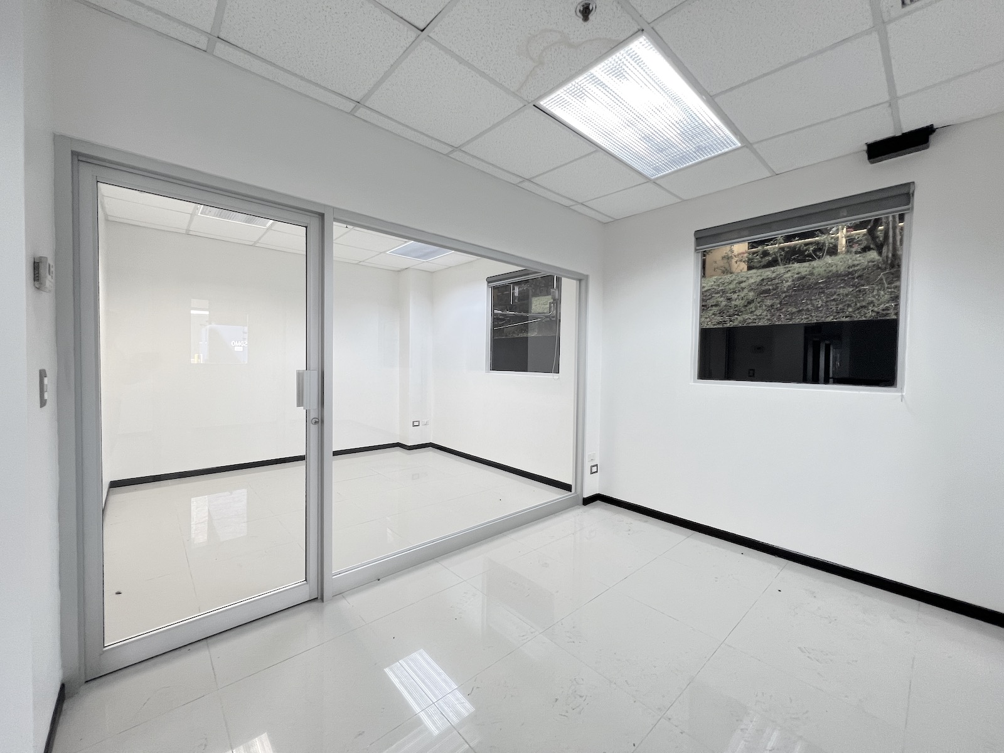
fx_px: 377
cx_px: 502
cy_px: 376
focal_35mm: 13
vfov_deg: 89.9
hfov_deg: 106.2
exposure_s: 1/120
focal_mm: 1.57
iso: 160
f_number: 1.8
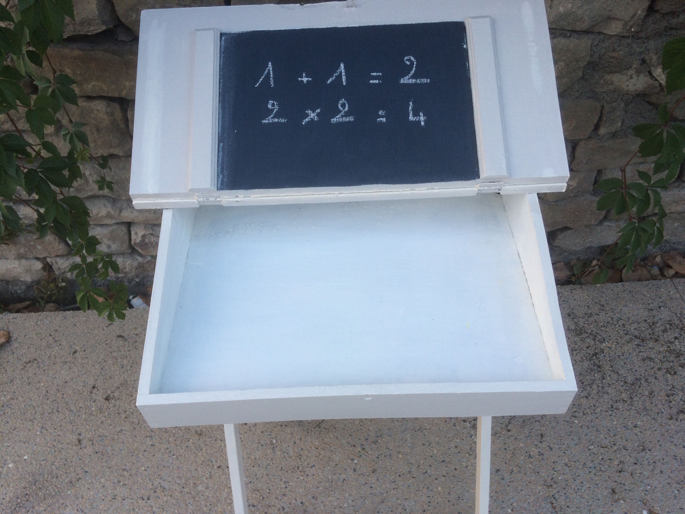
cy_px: 257
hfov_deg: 61.7
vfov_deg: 48.2
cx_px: 342
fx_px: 574
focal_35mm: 29
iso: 50
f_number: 2.2
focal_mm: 4.15
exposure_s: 1/100
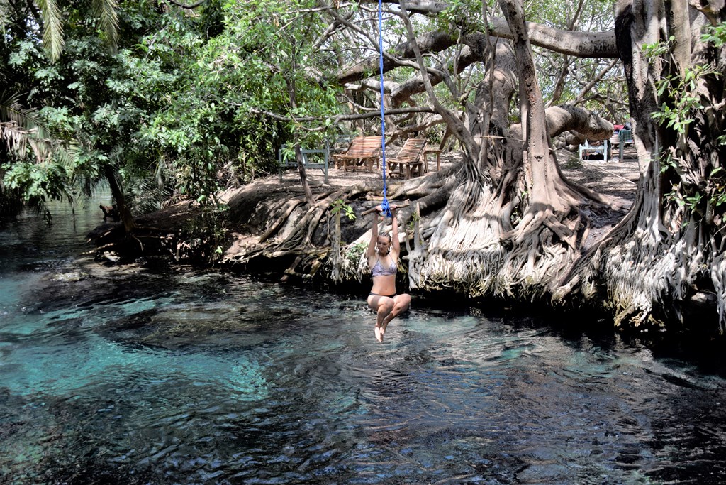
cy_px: 242
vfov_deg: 33.0
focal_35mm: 40
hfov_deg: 47.9
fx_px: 817
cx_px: 363
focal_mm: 27
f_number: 4.5
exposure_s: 1/1250
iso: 400
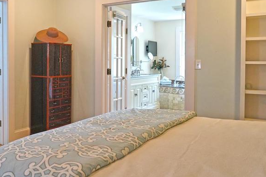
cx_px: 79
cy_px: 69
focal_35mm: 40
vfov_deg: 33.3
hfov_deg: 47.3
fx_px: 296
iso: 1600
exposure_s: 1/160
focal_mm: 16
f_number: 4
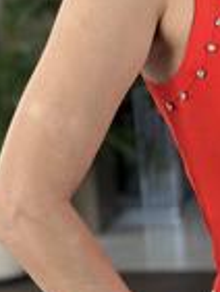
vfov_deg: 11.5
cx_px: 274
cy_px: 85
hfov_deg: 8.5
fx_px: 1455
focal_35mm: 172
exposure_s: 1/63
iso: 125
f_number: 1.78
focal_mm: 6.86
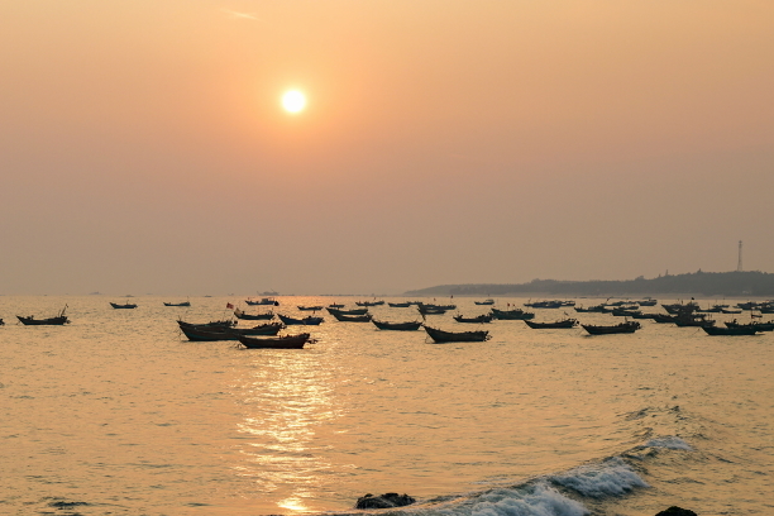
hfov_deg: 23.6
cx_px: 276
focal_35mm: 86
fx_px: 1849
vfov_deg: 15.8
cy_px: 432
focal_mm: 47
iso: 100
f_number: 7.1
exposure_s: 1/200
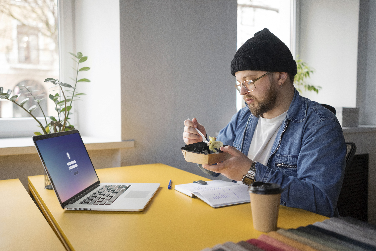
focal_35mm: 35
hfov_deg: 54.4
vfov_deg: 37.9
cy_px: 126
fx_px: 366
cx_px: 188
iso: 1250
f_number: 2
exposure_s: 1/100
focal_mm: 35
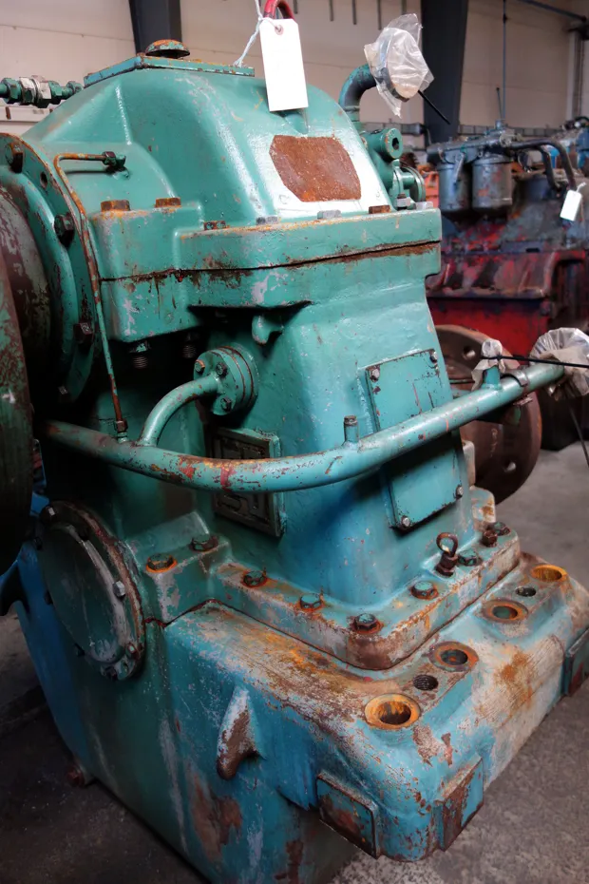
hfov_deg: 46.4
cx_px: 294
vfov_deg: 65.5
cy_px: 442
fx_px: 687
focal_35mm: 28
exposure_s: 1/30
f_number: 1.8
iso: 400
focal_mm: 10.4
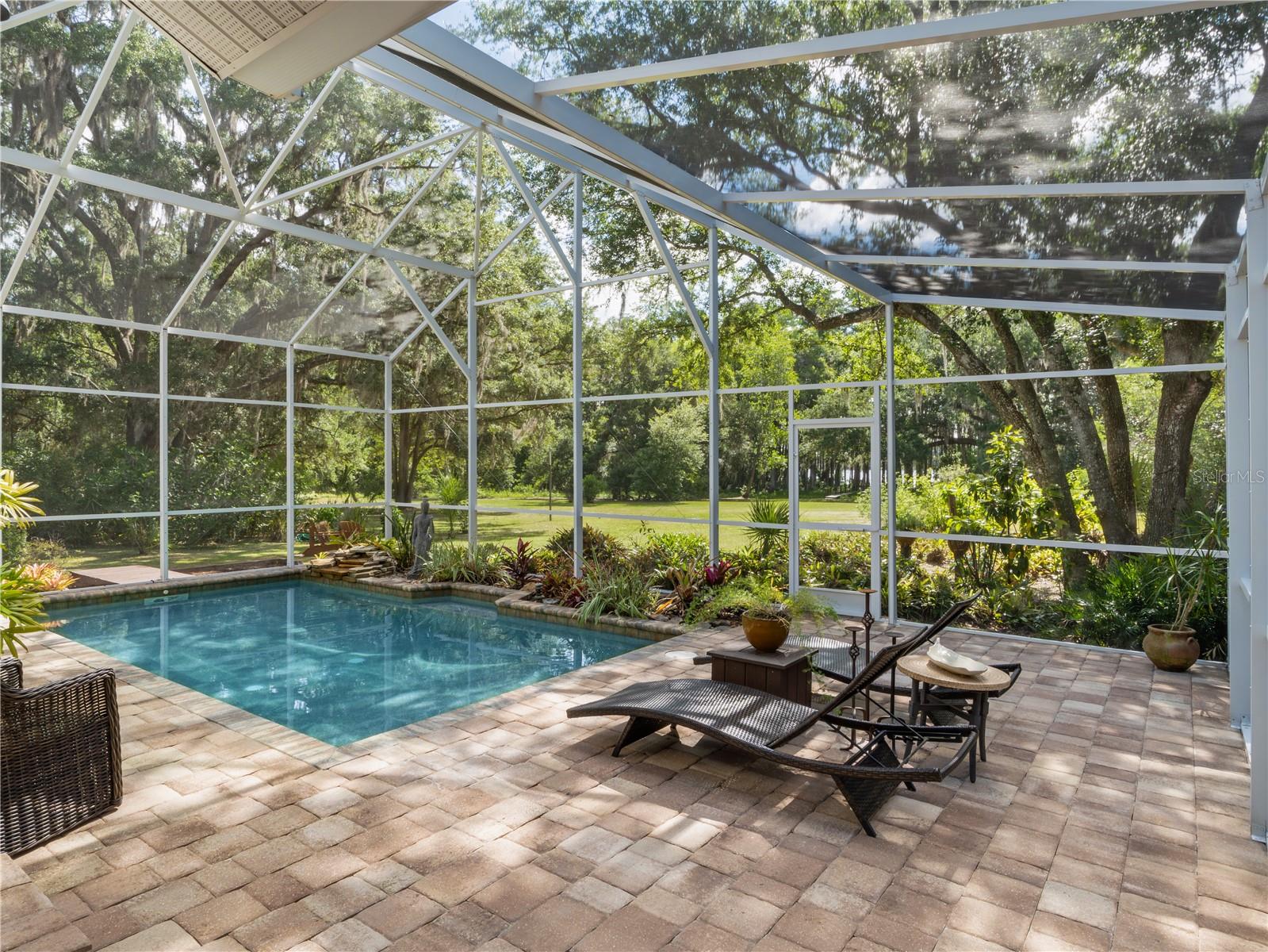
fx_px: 733
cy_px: 476
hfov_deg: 81.7
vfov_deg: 66.0
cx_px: 634
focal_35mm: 20
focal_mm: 10
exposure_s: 1/60
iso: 250
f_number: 10
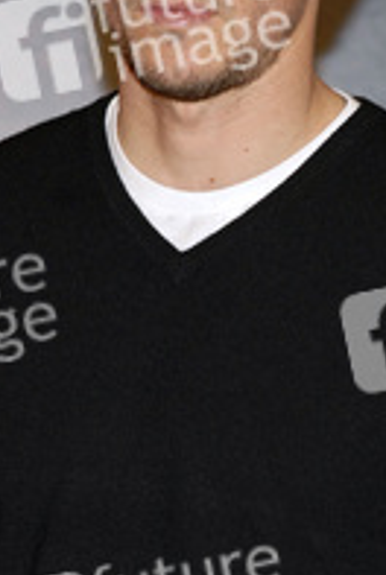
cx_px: 228
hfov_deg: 3.1
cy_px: 178
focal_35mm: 441
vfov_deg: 4.7
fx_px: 7068
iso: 400
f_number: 6.3
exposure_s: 1/125
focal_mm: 145
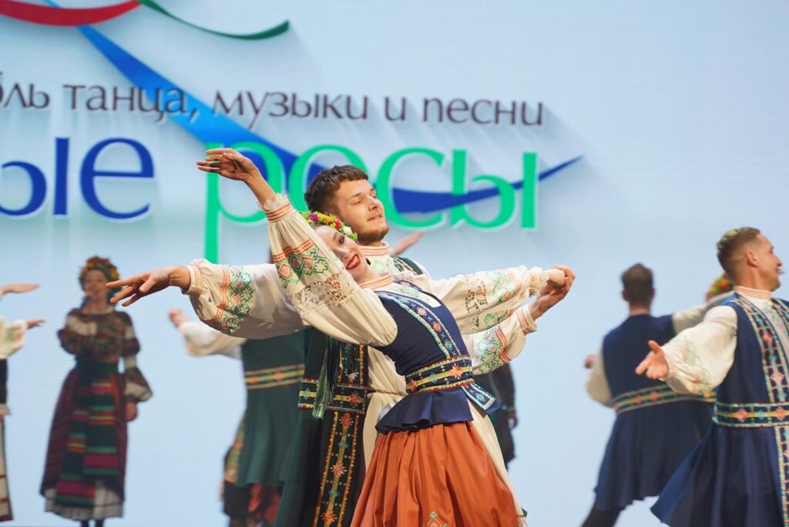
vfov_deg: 12.2
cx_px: 394
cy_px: 264
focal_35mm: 112
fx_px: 2455
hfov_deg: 18.3
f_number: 2.8
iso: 320
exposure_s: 1/200
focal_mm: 75
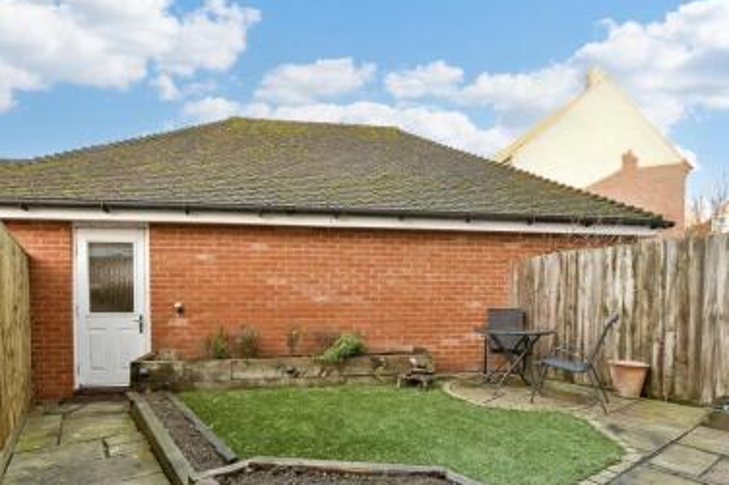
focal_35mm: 19
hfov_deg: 87.0
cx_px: 366
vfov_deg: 63.6
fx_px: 384
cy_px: 302
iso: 400
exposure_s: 1/80
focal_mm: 10
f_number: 8
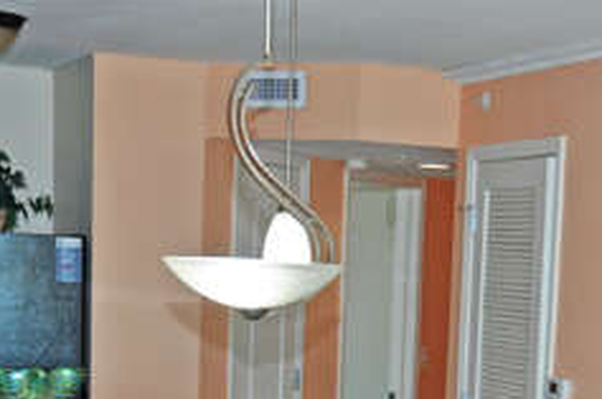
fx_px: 1786
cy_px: 605
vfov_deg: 12.1
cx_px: 361
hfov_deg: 19.1
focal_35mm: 107
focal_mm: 22
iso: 250
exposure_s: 1/125
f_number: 5.6
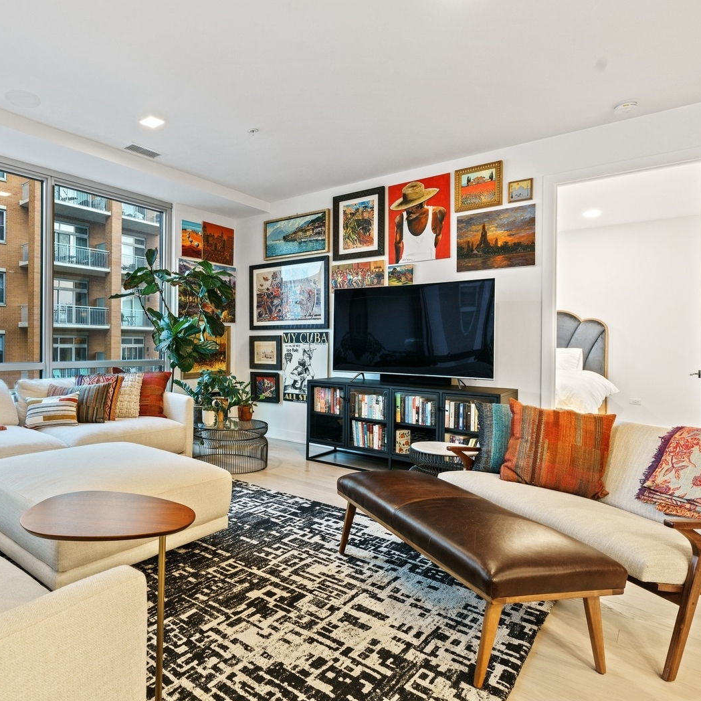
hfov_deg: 69.3
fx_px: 481
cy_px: 345
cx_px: 213
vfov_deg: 72.1
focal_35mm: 21
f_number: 8
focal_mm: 16
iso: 320
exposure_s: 1/1.67
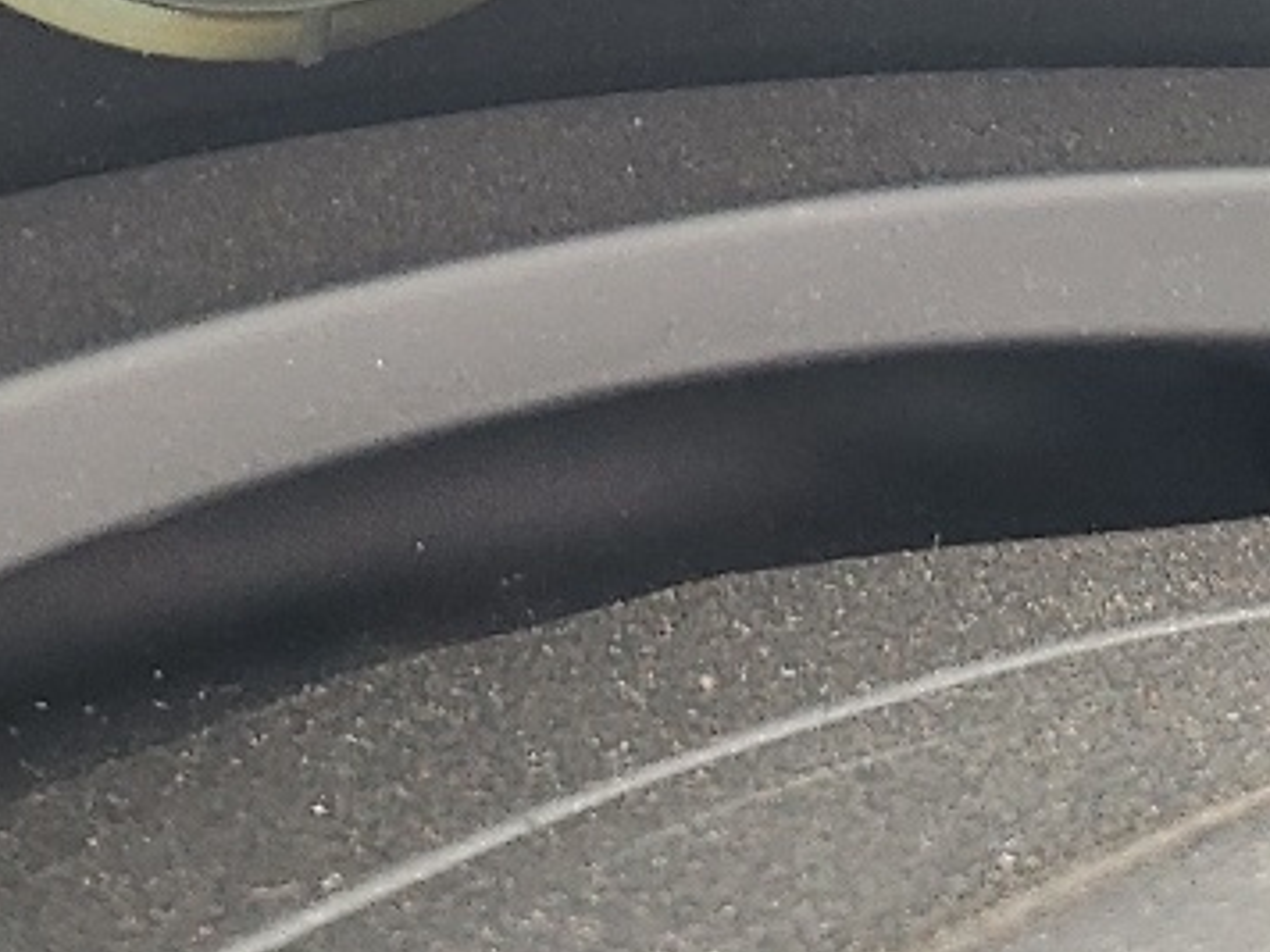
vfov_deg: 12.1
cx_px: 589
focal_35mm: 117
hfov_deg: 16.8
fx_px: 4293
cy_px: -492
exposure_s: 1/60.2
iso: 107
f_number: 1.5
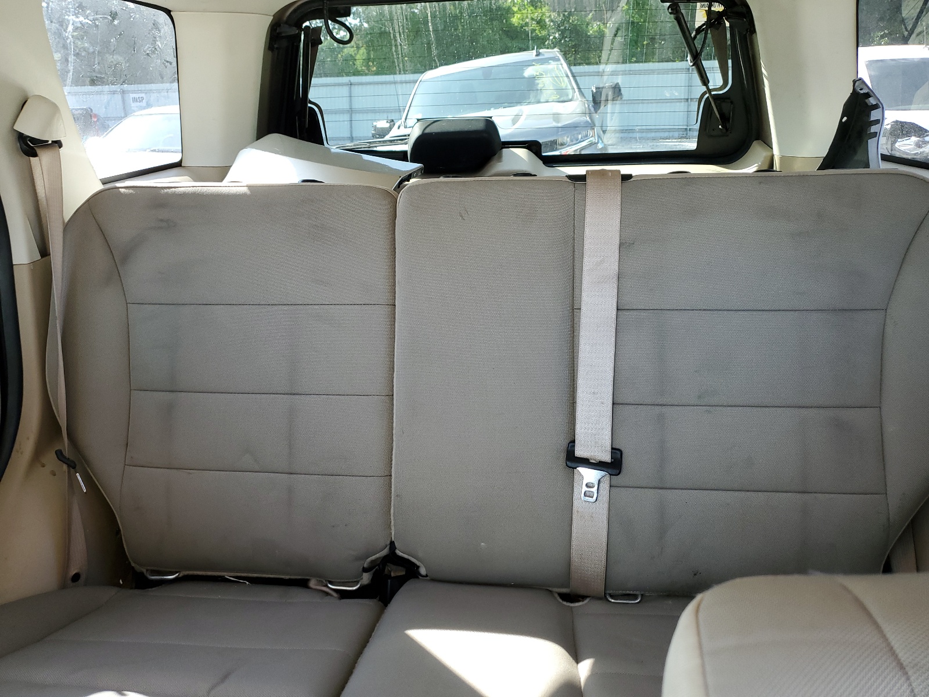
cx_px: 464
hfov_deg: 67.3
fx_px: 698
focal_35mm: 26
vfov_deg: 53.1
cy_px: 348
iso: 75
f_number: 1.5
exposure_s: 1/120
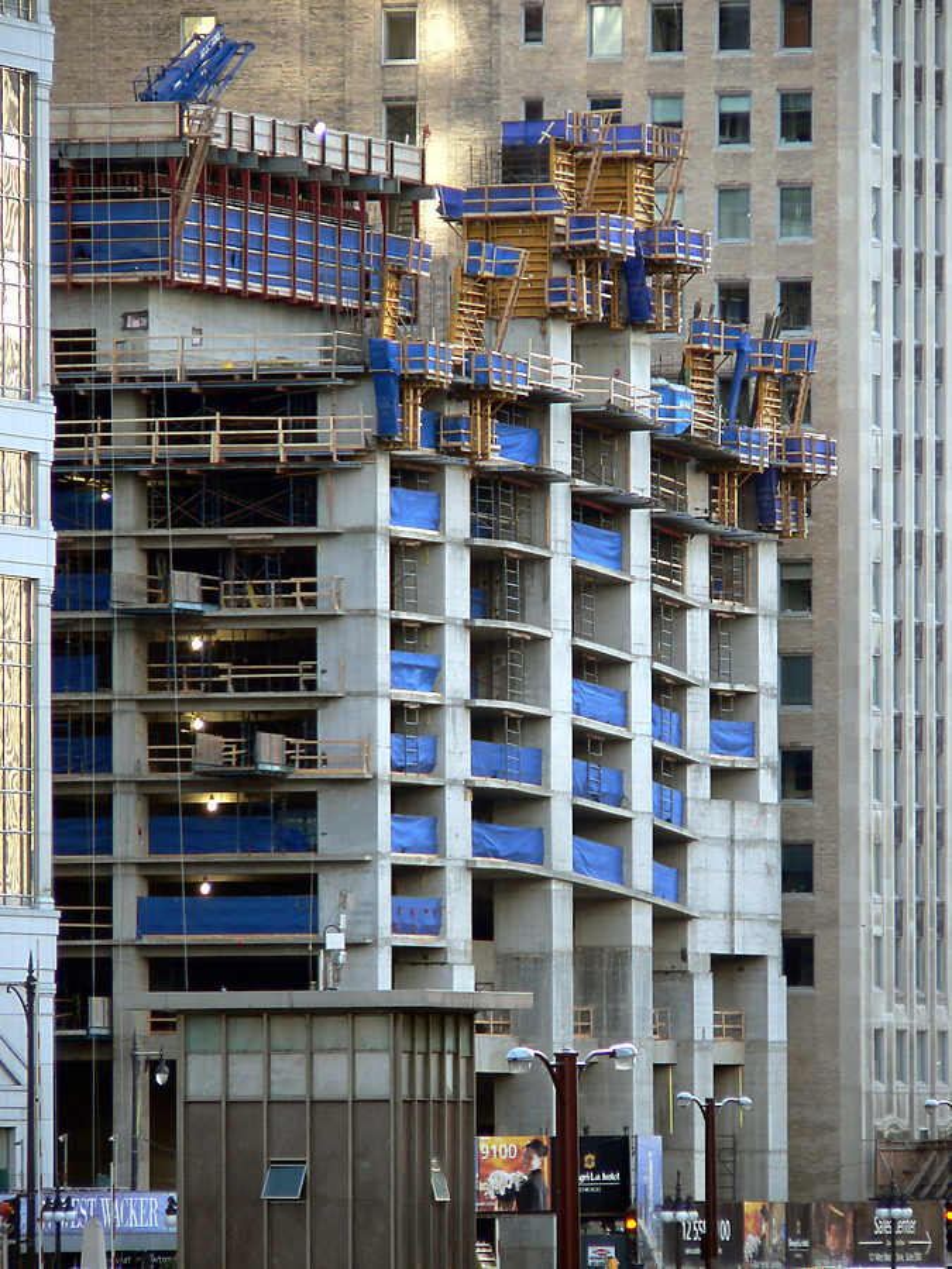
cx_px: 476
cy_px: 634
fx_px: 14374
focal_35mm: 392
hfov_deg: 3.8
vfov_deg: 5.1
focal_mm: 65.2
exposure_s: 1/100
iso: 80
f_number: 2.8
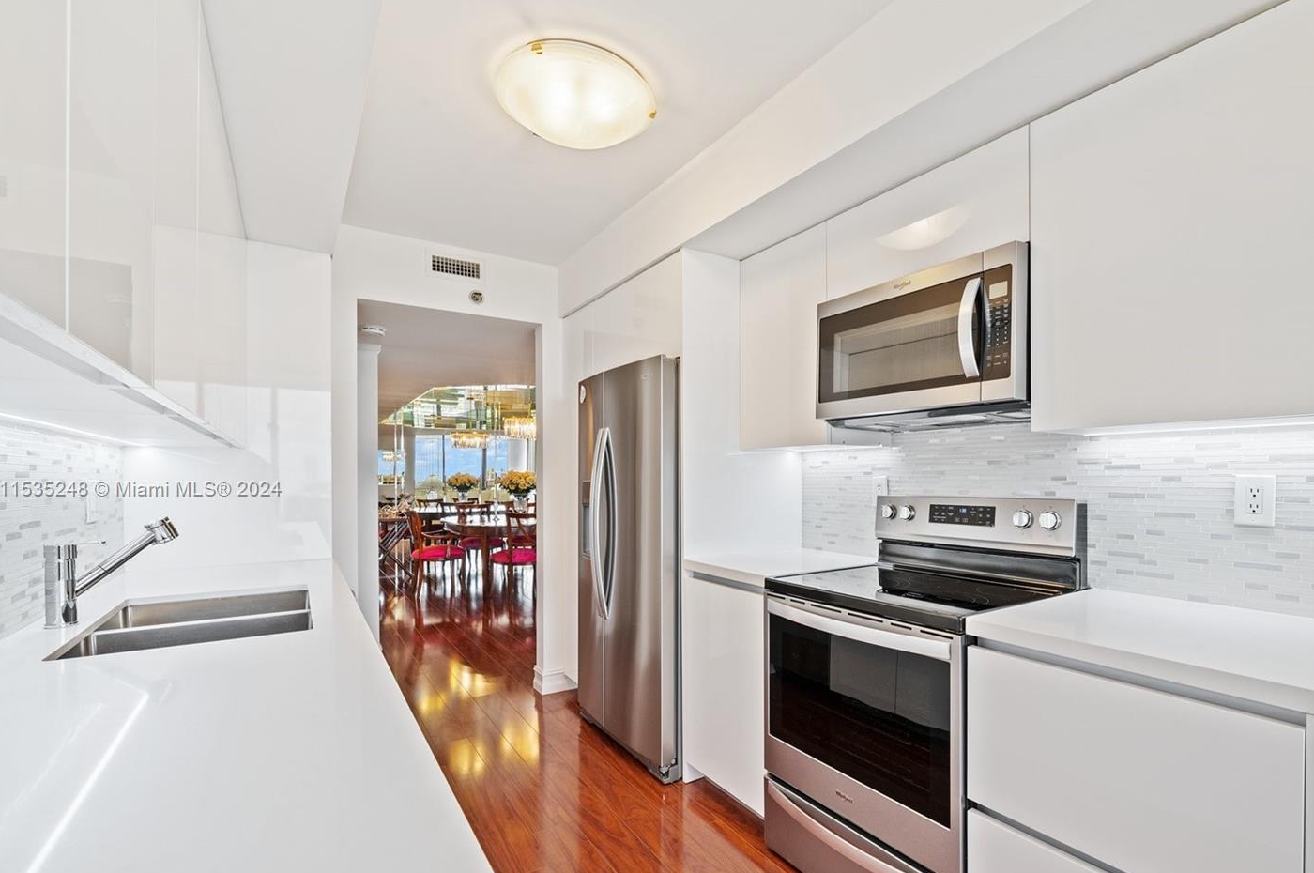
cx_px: 731
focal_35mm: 16
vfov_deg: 73.3
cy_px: 490
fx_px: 583
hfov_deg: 96.4
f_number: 8
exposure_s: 1/10
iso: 200
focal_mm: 14
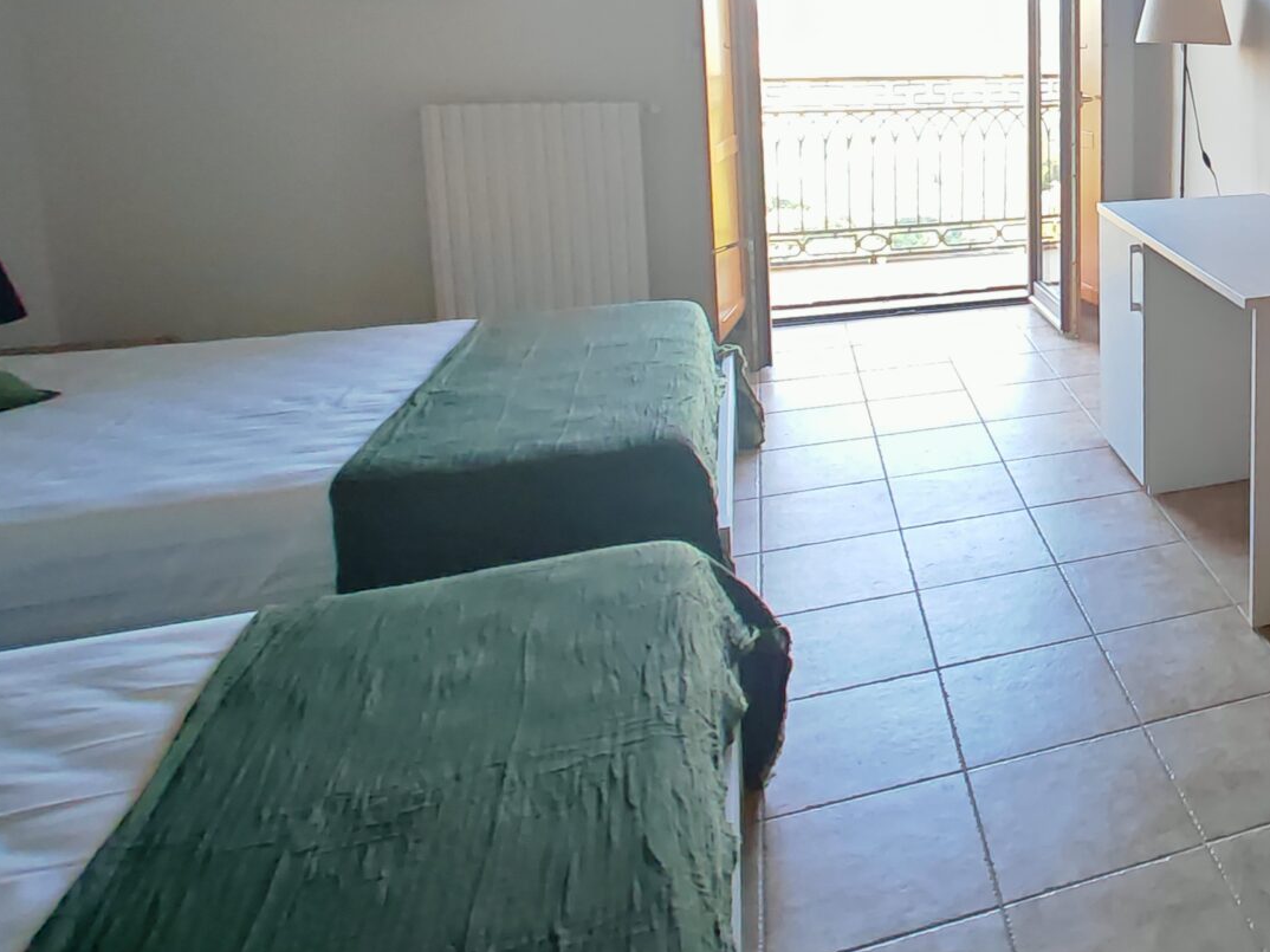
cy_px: 161
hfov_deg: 48.5
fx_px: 1137
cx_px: 1259
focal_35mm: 31
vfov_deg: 42.9
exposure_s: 1/50
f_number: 2
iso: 250
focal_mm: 1.82
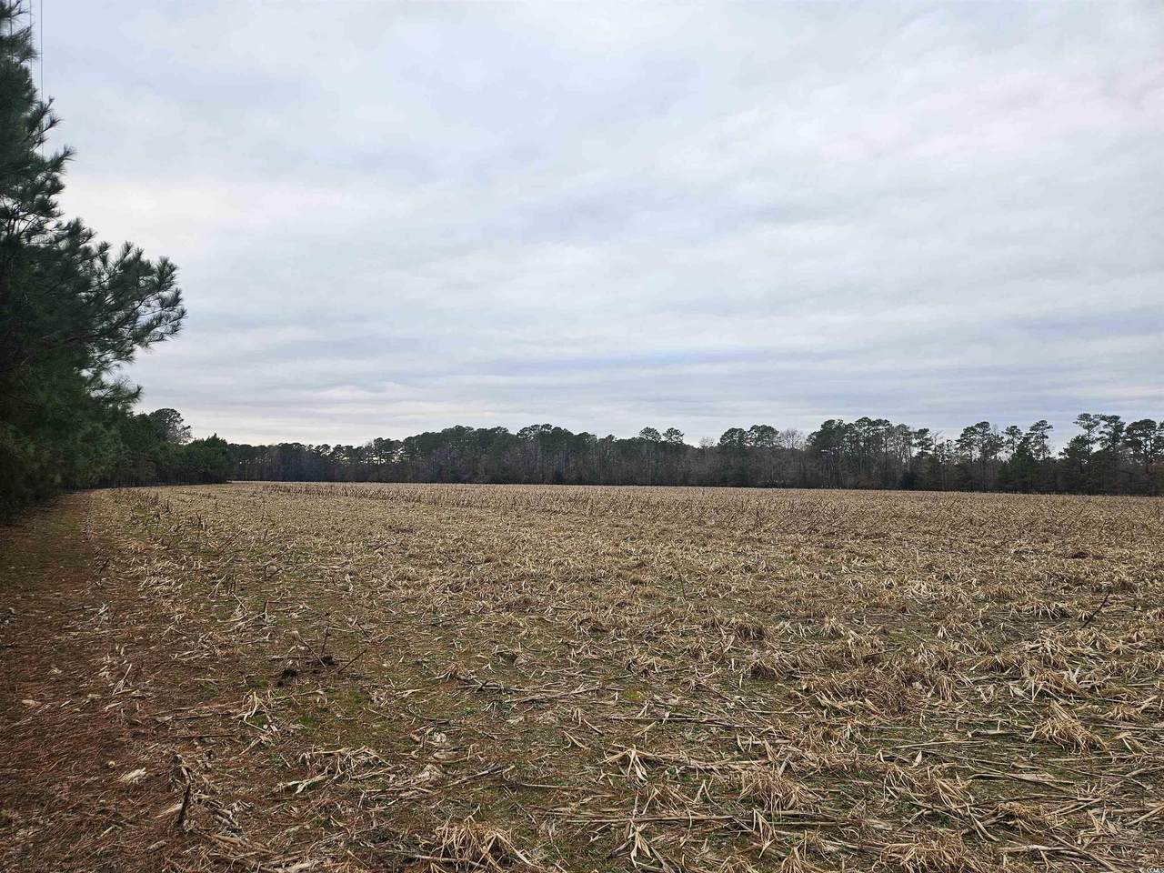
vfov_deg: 58.9
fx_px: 773
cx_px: 582
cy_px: 436
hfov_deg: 73.9
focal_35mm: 23
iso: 25
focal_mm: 5.4
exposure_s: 1/262
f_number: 1.8
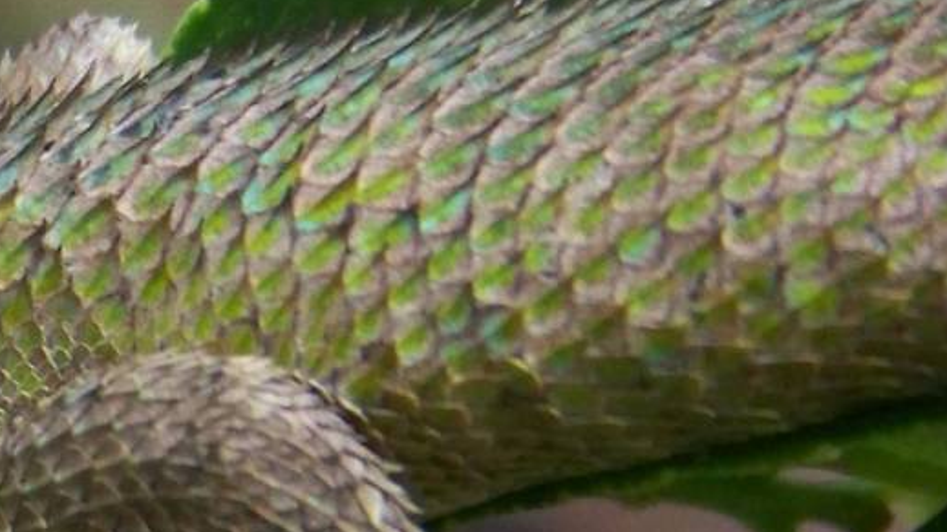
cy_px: 675
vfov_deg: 4.1
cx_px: -422
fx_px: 7355
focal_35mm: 293
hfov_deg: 7.3
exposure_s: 1/40
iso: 200
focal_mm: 14.6
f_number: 3.2
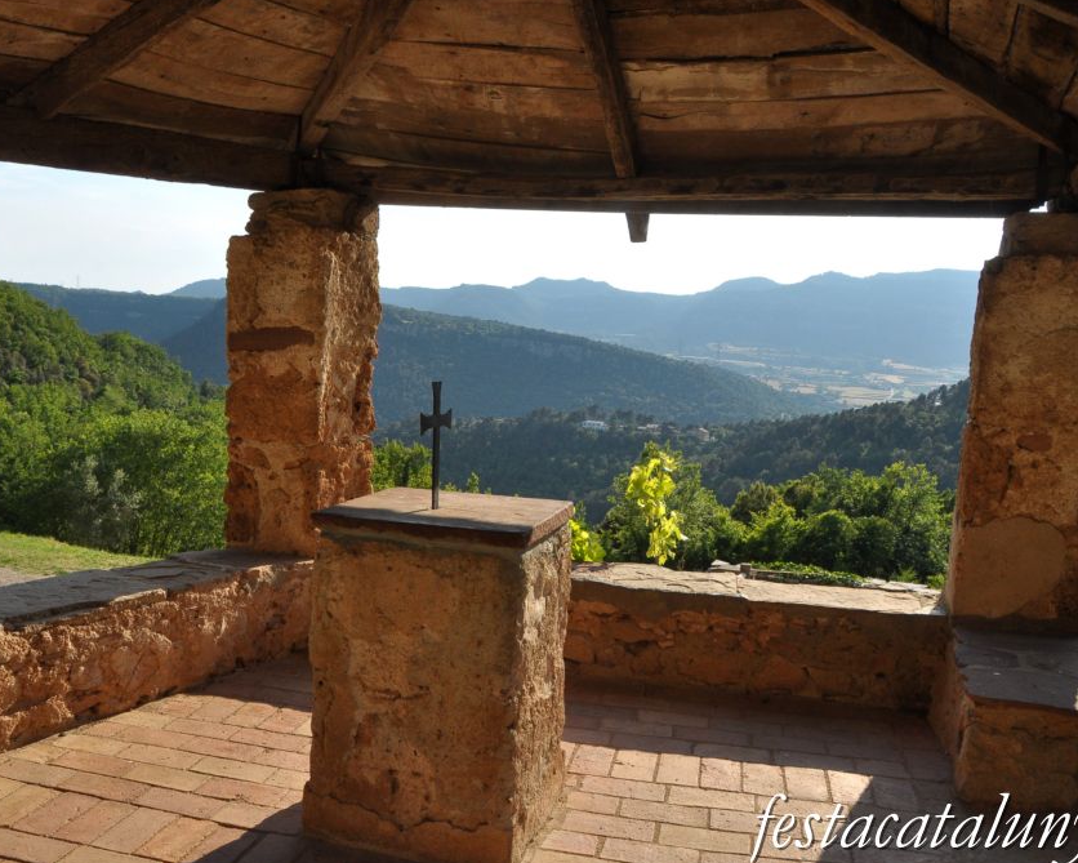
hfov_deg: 57.0
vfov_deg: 47.1
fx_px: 989
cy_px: 432
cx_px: 481
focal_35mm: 31
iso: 500
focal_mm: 18
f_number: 11
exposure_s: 1/500
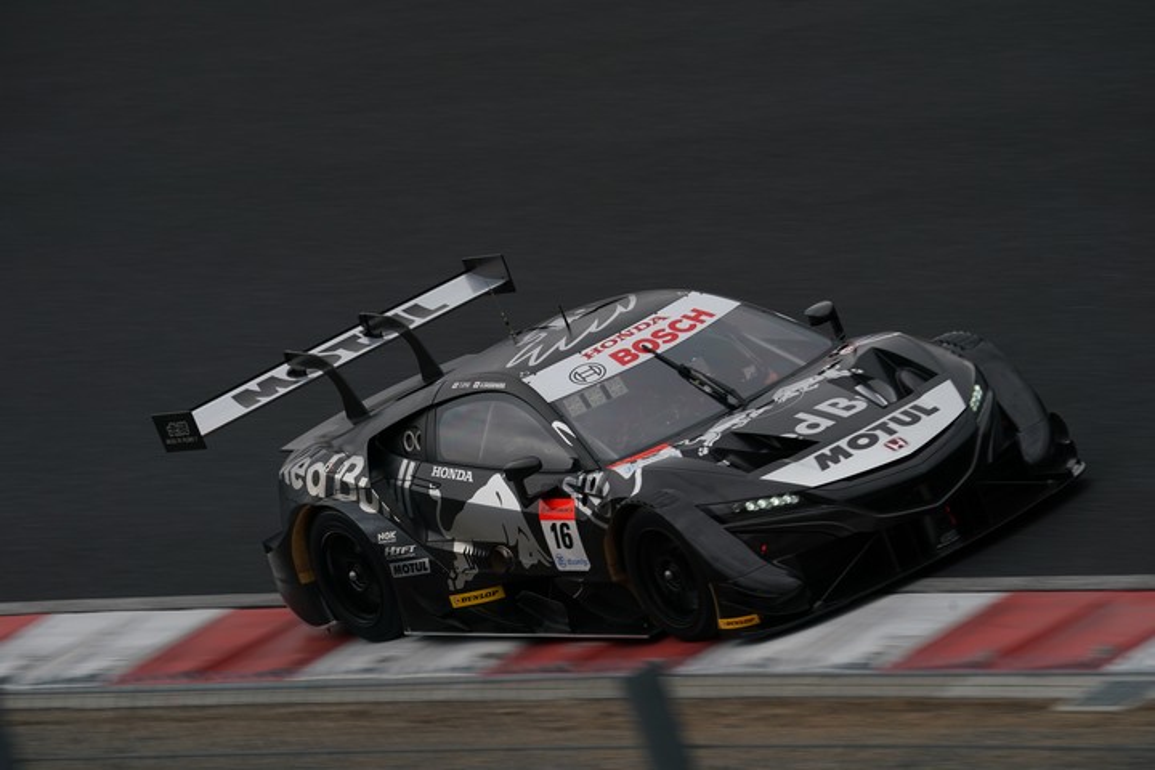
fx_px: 12255
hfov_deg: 5.4
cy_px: 385
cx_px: 578
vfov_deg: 3.6
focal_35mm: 382
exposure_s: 1/250
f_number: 10
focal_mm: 382
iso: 320
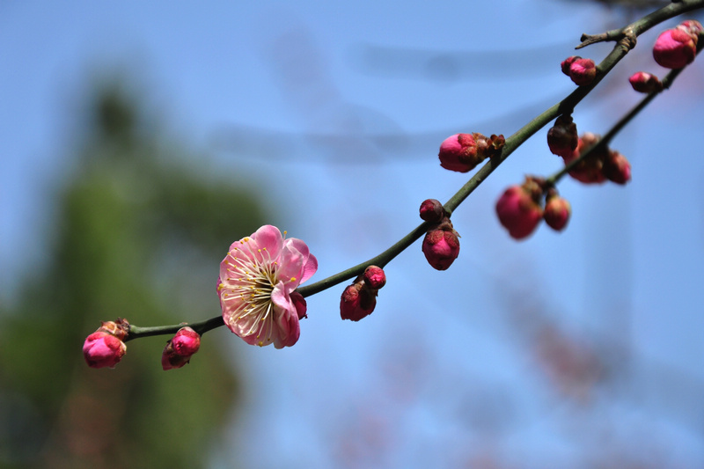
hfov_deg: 13.0
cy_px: 234
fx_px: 3079
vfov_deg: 8.7
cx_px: 352
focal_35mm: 158
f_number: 5.6
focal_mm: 105
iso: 200
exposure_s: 1/800
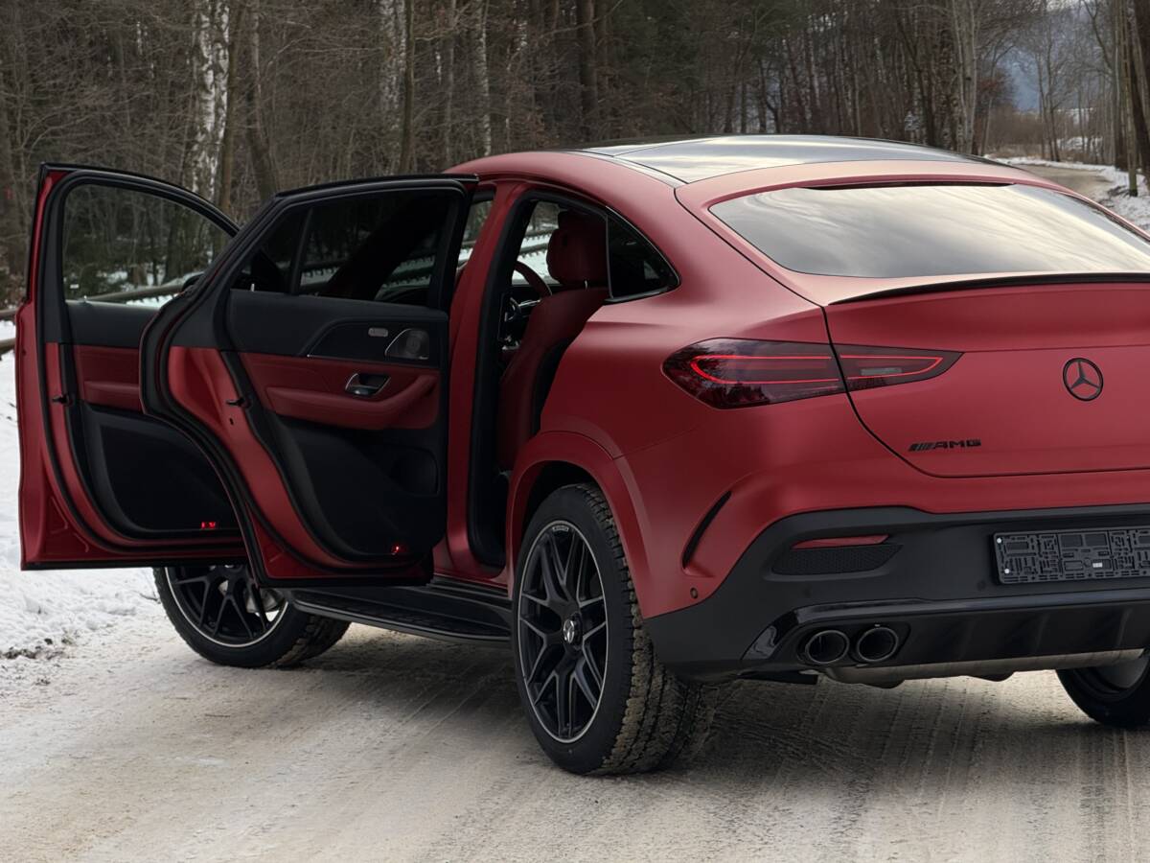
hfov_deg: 16.4
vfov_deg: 12.3
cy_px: 432
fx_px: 3987
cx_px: 575
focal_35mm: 120
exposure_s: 1/461
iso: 64
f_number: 2.8
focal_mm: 15.66
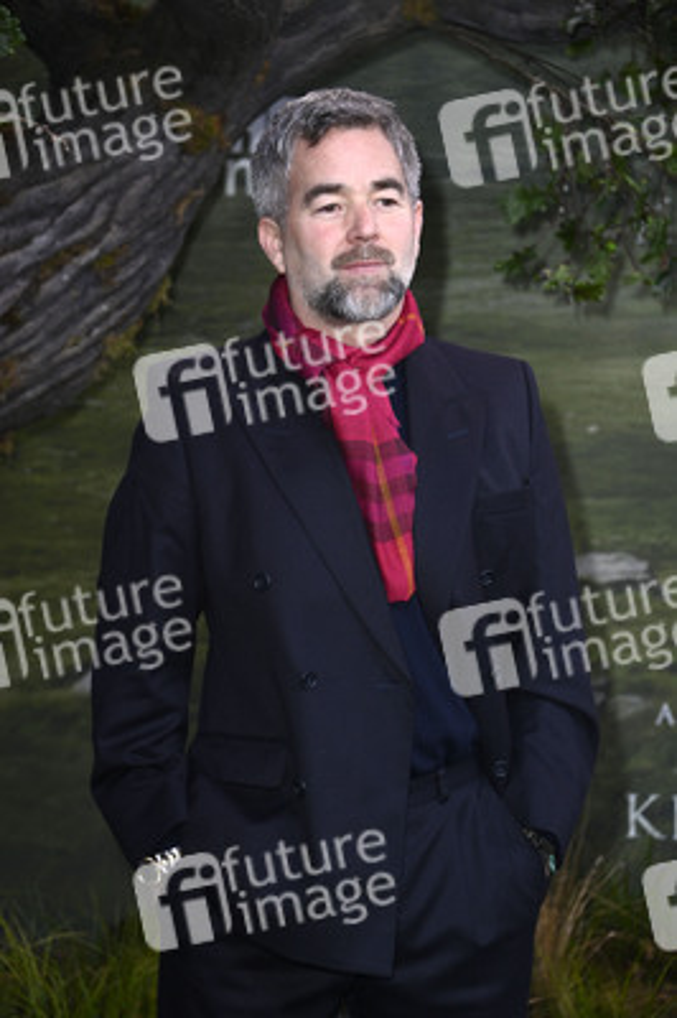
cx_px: 338
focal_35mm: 100
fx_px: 2826
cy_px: 509
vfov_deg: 20.4
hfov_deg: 13.7
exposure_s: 1/250
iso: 640
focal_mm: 100
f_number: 5.6
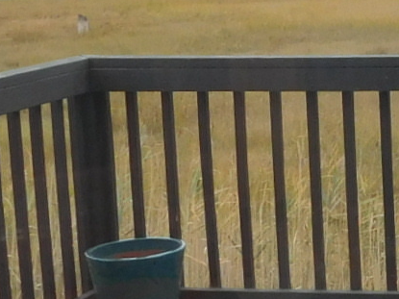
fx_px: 1452
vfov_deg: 11.7
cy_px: 53
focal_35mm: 126
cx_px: 689
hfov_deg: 14.1
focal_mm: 4
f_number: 3
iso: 125
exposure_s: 1/60
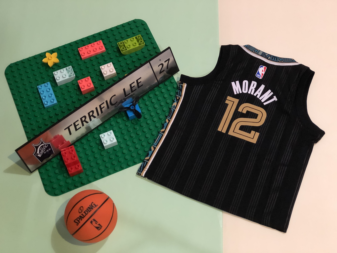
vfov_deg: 25.7
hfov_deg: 33.8
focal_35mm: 57
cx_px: 168
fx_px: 555
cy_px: 126
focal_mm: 6.6
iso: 250
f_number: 2.8
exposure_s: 1/30
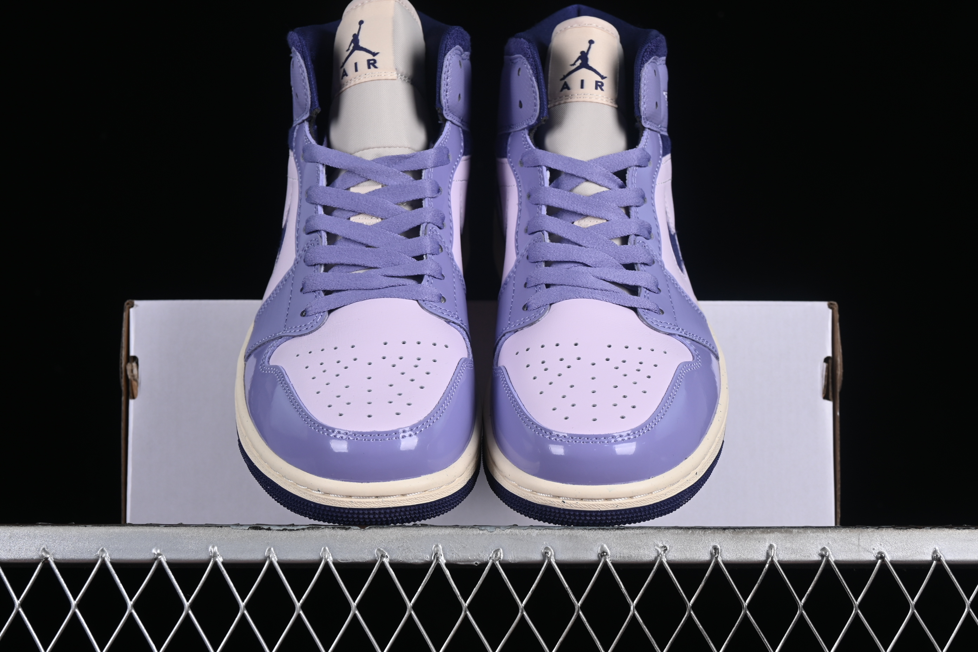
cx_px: 489
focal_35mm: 75
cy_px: 326
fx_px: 2037
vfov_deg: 18.2
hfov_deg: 27.0
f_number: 8
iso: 160
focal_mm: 50
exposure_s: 1/80
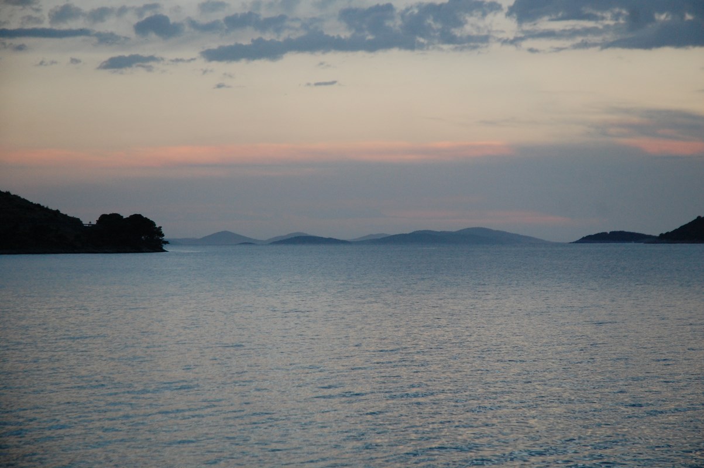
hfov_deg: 19.5
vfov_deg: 13.0
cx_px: 352
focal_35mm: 105
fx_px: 2052
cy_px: 234
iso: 800
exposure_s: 1/125
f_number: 4.5
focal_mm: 70
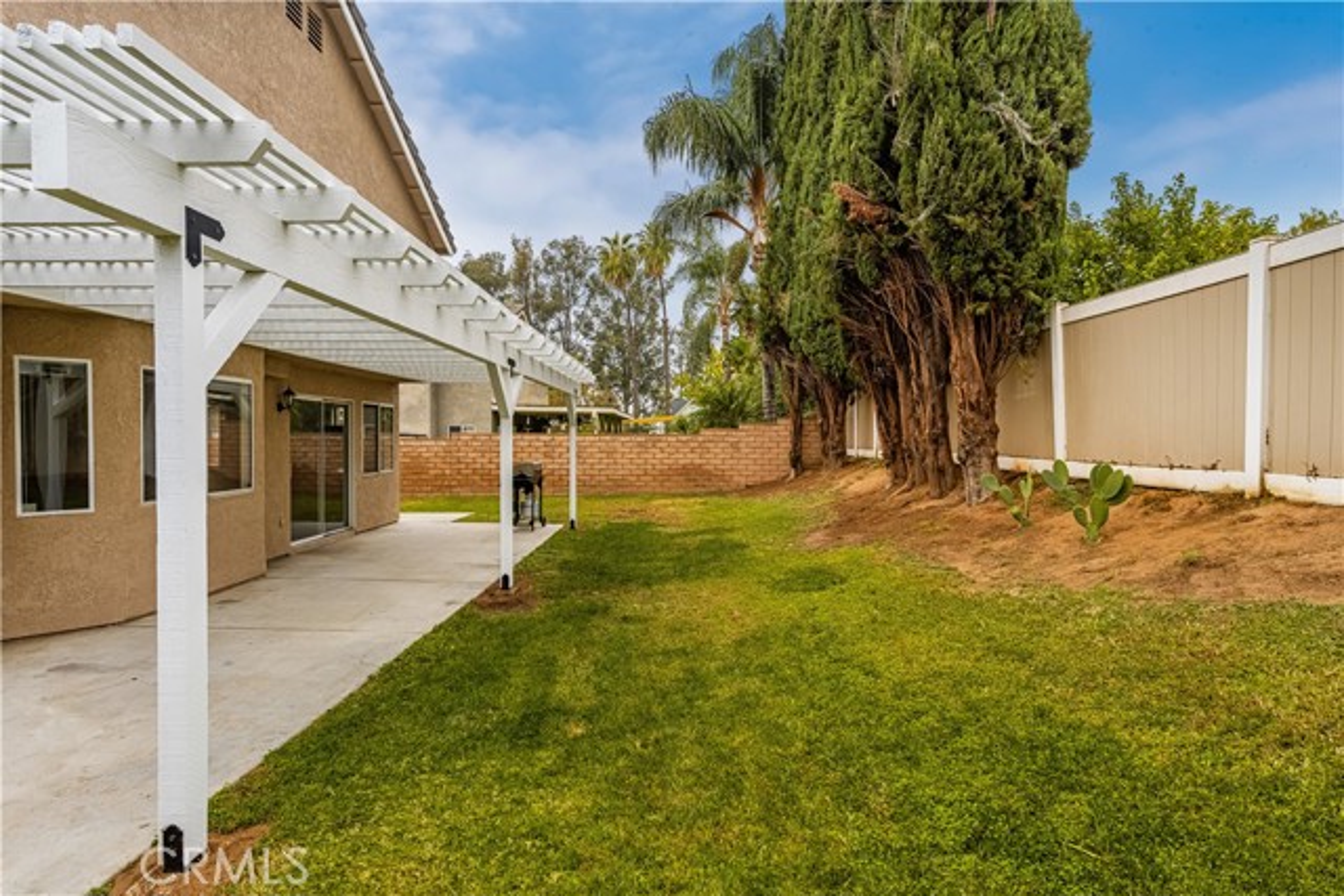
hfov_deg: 91.6
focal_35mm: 18
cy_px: 448
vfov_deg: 68.9
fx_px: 653
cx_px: 672
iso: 125
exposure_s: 1/320
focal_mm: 17.5
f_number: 5.6
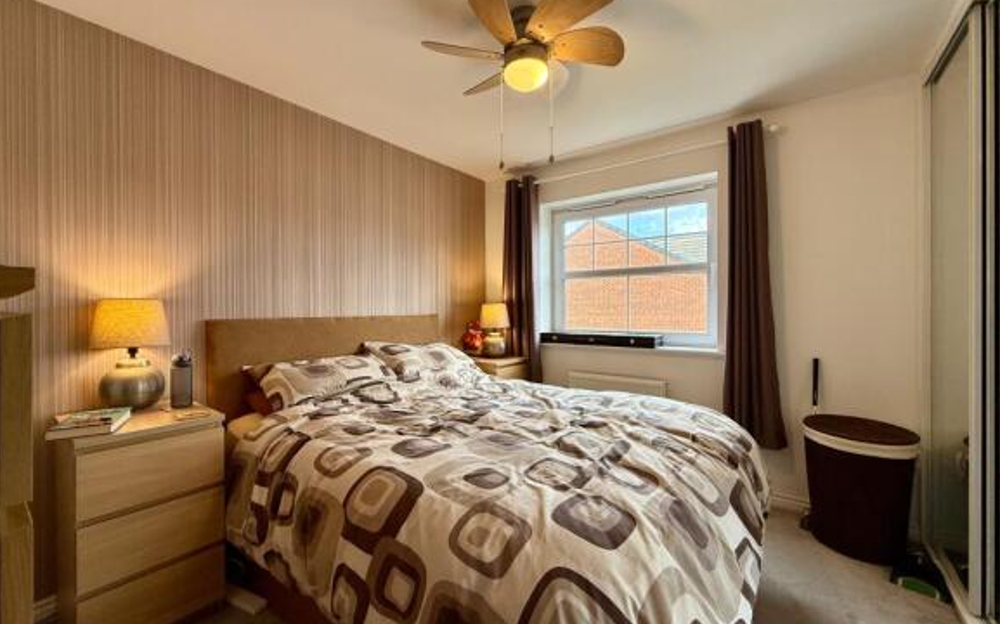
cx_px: 497
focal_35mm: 15
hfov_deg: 101.5
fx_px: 409
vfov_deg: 74.7
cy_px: 311
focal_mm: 2.22
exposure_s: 1/99
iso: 80
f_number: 2.2
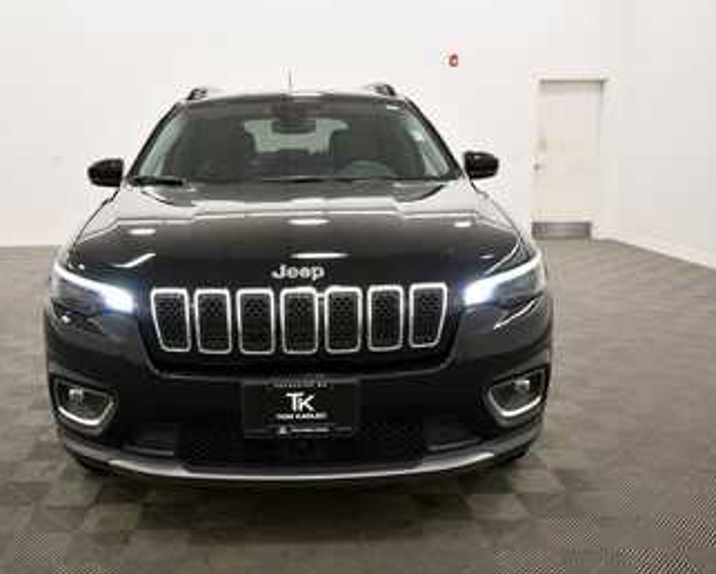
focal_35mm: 35
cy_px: 293
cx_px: 298
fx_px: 742
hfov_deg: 51.3
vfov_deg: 42.3
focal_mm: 20
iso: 1000
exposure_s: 1/125
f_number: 5.6
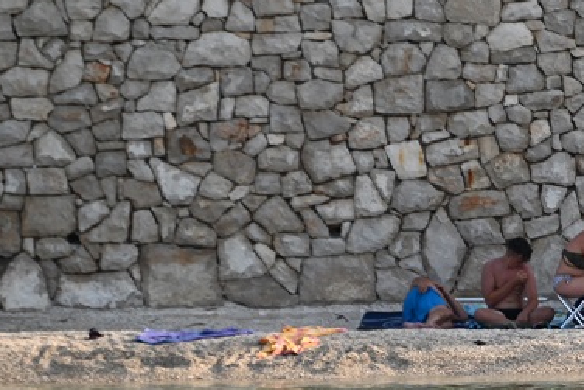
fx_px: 12950
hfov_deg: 2.6
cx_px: 758
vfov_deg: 1.7
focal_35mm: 798
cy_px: 409
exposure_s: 1/320
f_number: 5.6
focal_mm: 300
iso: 160
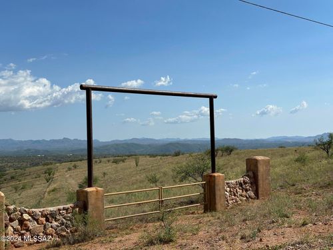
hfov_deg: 39.7
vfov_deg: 30.3
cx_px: 166
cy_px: 125
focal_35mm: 48
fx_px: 462
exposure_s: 1/7092
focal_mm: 6.86
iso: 64
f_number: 1.78
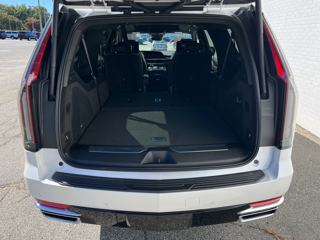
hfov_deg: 67.3
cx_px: 160
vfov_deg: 53.1
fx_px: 240
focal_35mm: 26
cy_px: 120
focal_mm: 5.1
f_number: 1.6
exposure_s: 1/1802
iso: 50
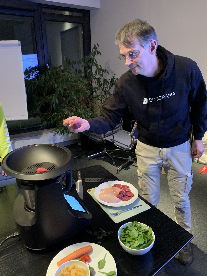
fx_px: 207
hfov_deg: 53.1
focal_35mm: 26
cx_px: 104
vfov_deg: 67.3
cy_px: 138
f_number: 1.8
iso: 400
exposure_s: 1/25
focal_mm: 4.25
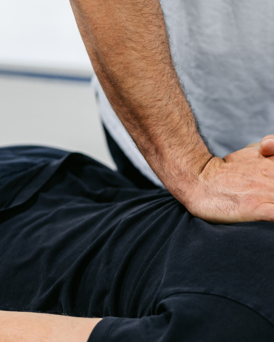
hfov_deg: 15.6
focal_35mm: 97
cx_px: 260
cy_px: 210
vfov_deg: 19.7
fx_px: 983
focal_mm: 35
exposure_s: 1/200
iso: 200
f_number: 1.8
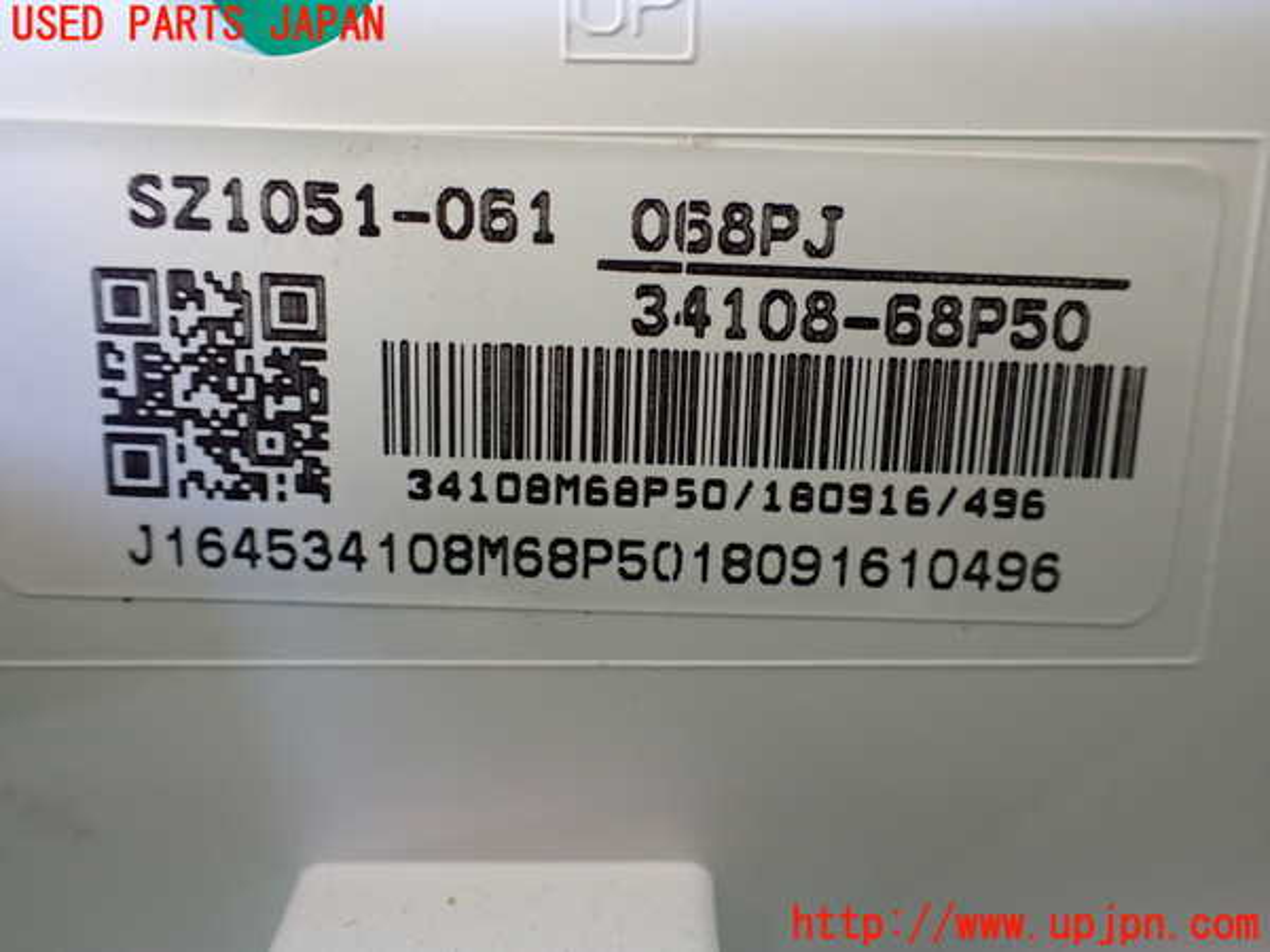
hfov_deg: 60.0
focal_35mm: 30
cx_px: 635
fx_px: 1101
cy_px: 476
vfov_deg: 46.8
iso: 640
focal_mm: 5.4
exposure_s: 1/125
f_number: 2.3
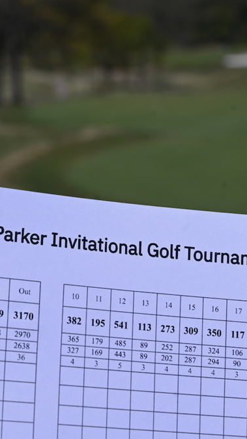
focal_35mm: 78
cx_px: -20
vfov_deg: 27.2
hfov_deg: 15.1
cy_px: 218
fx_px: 908
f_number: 9
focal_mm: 49
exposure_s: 1/640
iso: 100
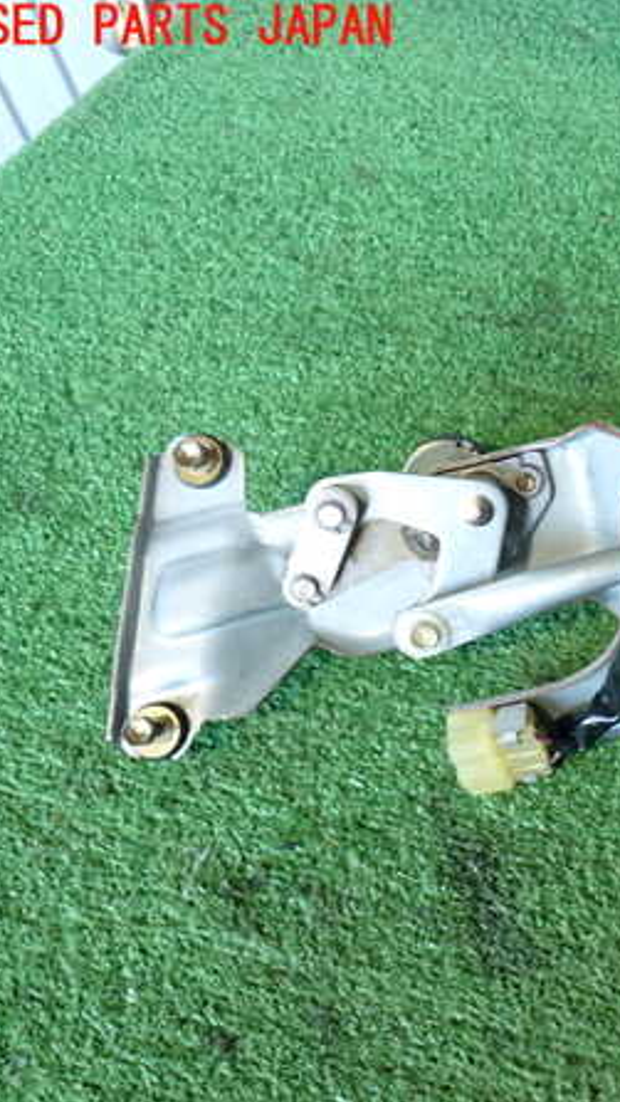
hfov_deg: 25.2
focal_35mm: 44
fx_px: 1285
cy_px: 553
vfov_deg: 46.4
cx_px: 684
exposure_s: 1/30
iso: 200
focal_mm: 5.4
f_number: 2.3
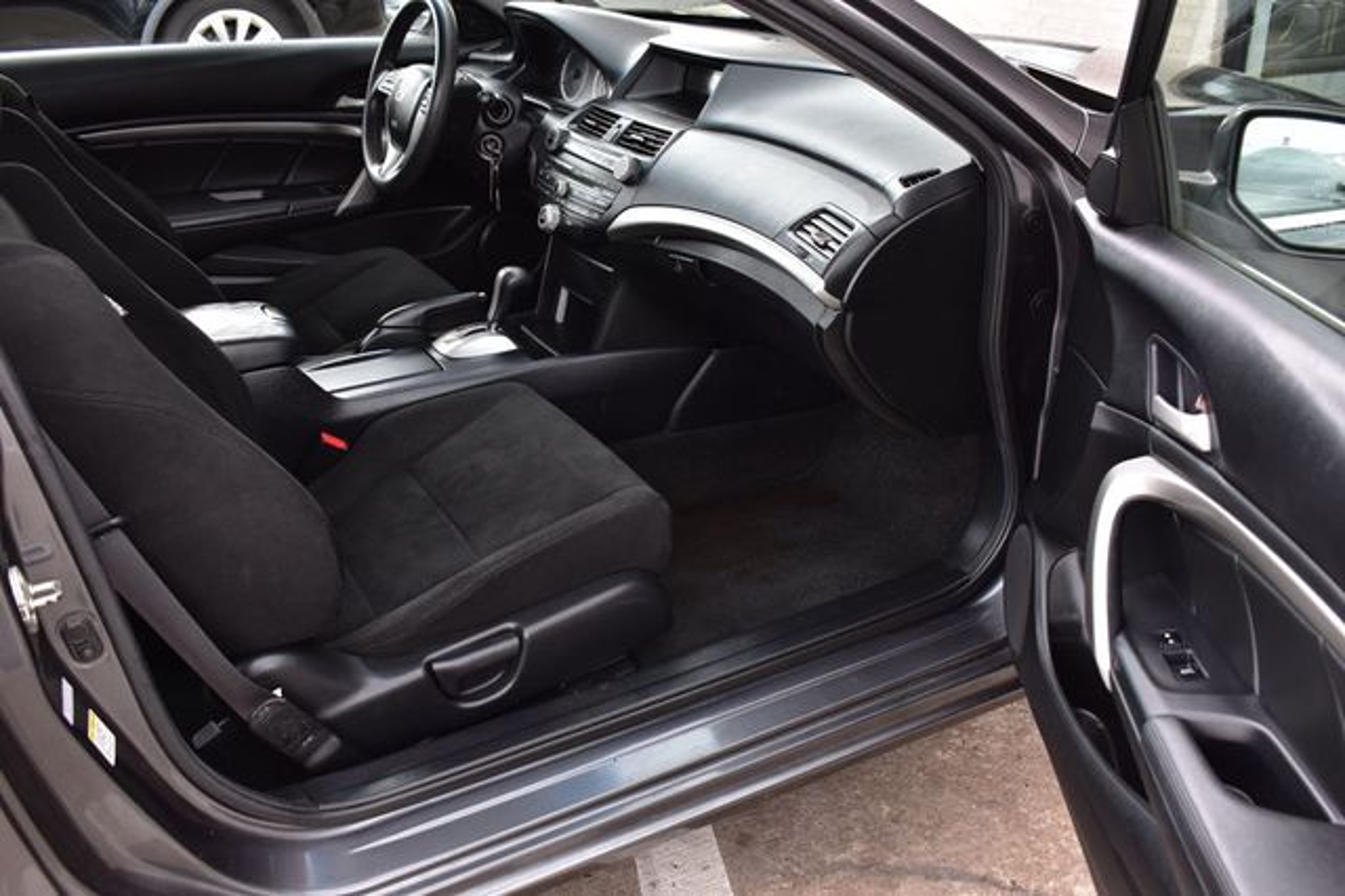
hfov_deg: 57.2
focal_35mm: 33
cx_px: 672
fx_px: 1232
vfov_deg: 39.9
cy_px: 448
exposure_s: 1/40
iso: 400
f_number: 7.1
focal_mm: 22
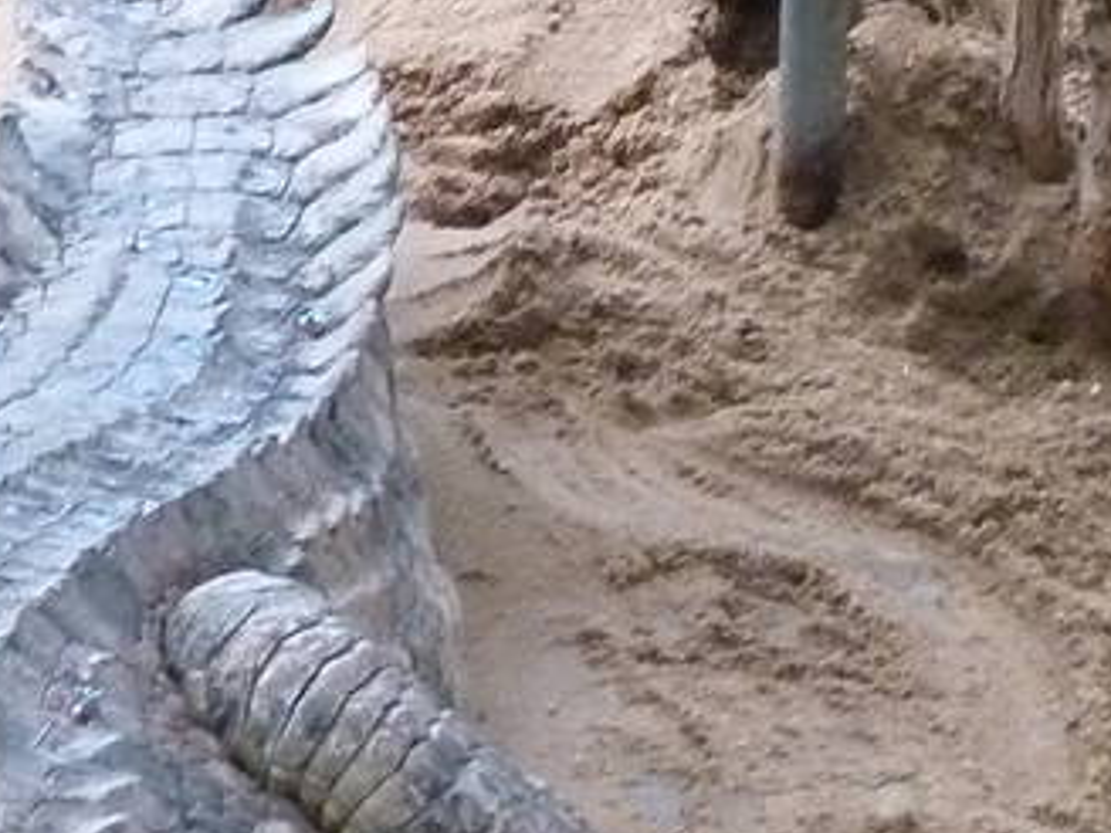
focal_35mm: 307
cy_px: 691
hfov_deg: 6.5
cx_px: 440
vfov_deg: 4.8
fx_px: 9853
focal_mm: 10.3
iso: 400
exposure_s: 1/30
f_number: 4
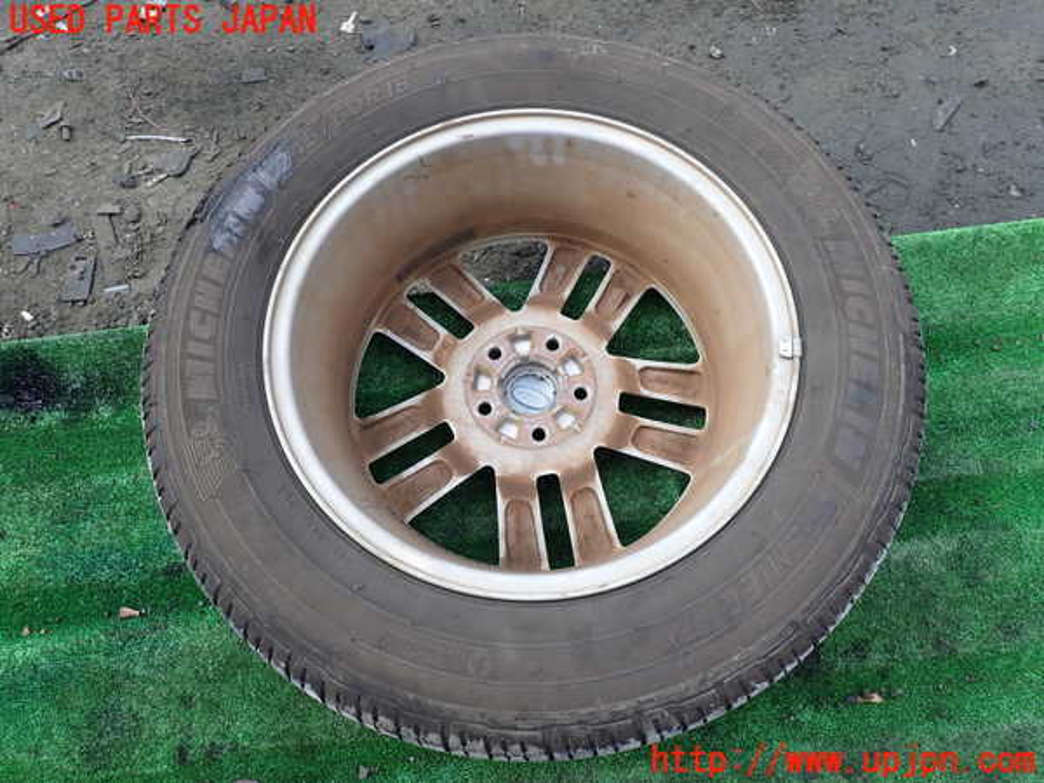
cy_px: 392
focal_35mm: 25
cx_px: 522
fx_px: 754
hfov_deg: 69.4
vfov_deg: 54.9
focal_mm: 4.5
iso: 100
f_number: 2.8
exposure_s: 1/320
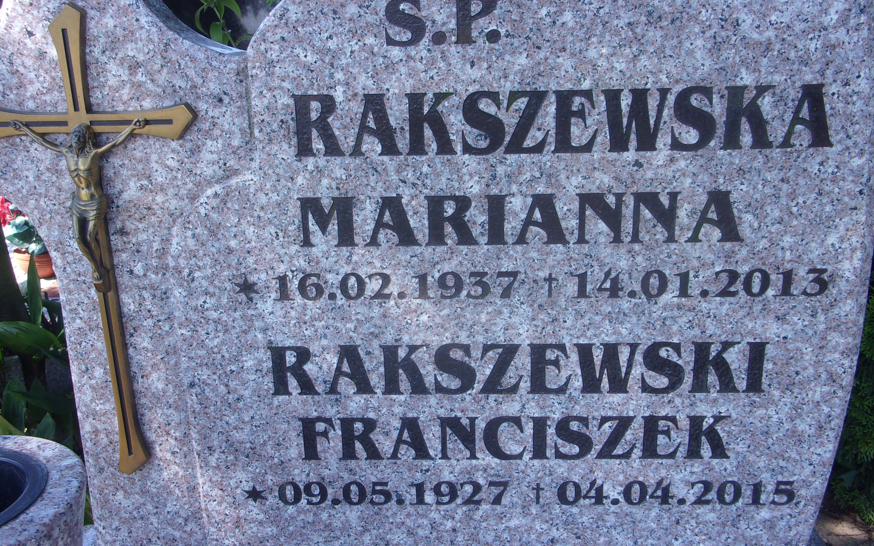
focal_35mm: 34
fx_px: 810
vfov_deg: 37.3
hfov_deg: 56.7
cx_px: 425
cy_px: 280
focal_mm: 5.1
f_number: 3.9
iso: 80
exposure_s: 1/120
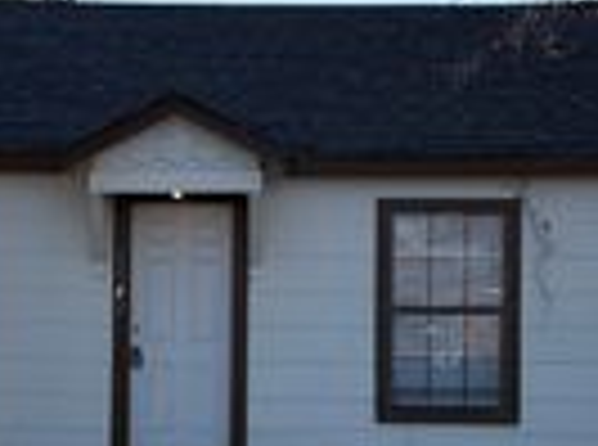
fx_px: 1688
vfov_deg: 15.0
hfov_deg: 20.0
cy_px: 322
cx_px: 220
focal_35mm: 98
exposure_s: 1/1953
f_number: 1.6
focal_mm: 5.96
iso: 50
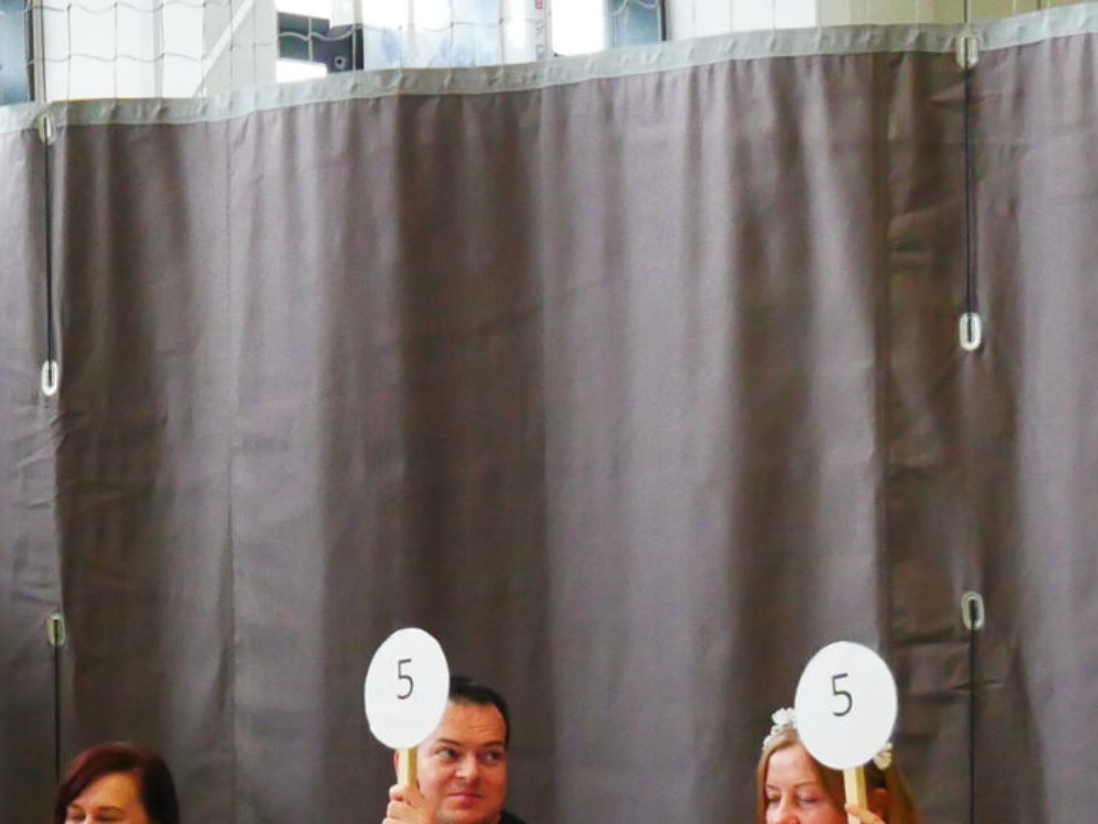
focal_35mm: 163
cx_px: 132
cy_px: 301
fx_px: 5172
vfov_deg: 9.1
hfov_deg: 12.0
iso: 1600
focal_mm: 23
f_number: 4.5
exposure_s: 1/125
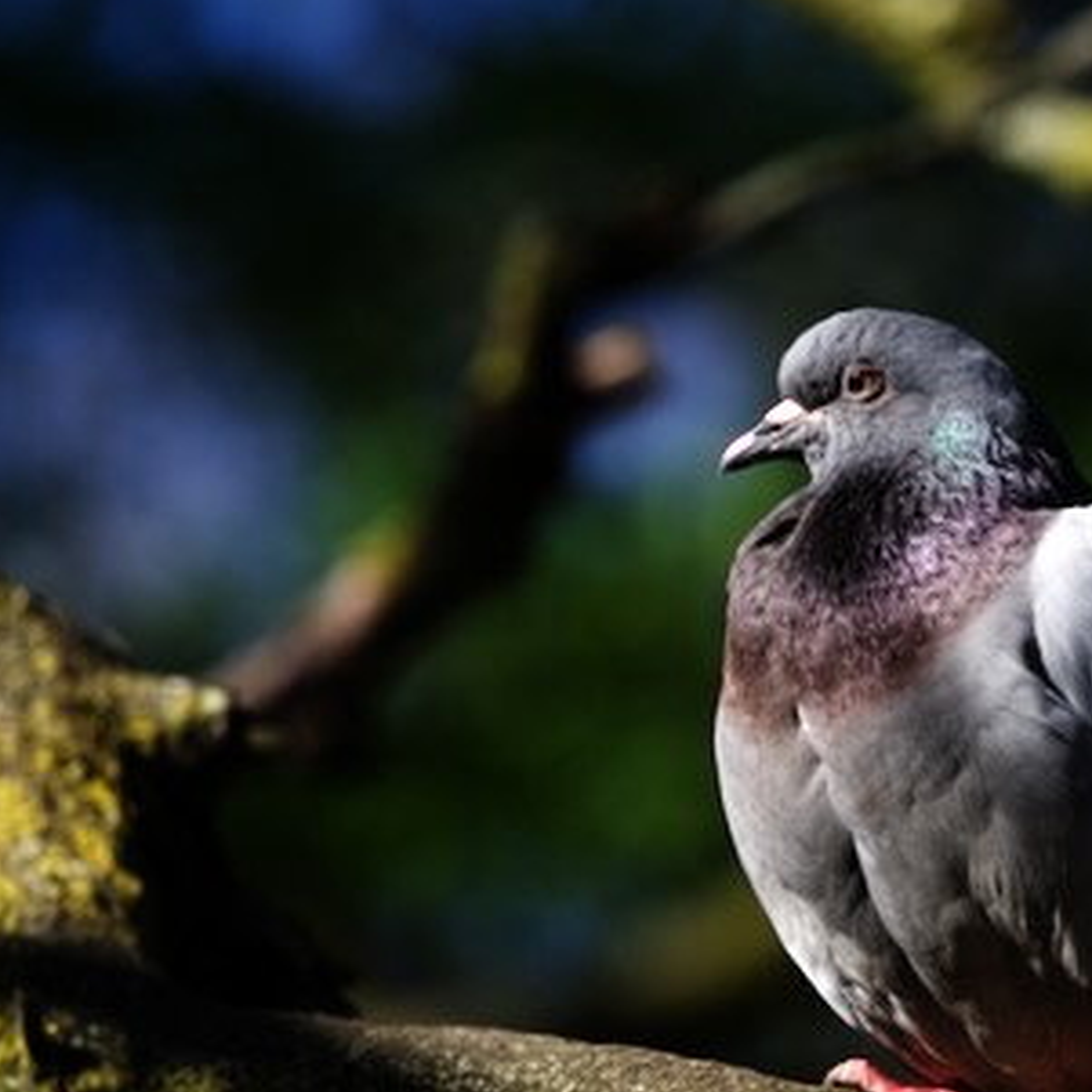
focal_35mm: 361
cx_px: 900
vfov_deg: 4.9
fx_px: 12884
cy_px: 735
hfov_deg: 4.8
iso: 100
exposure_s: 1/250
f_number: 4
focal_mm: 200
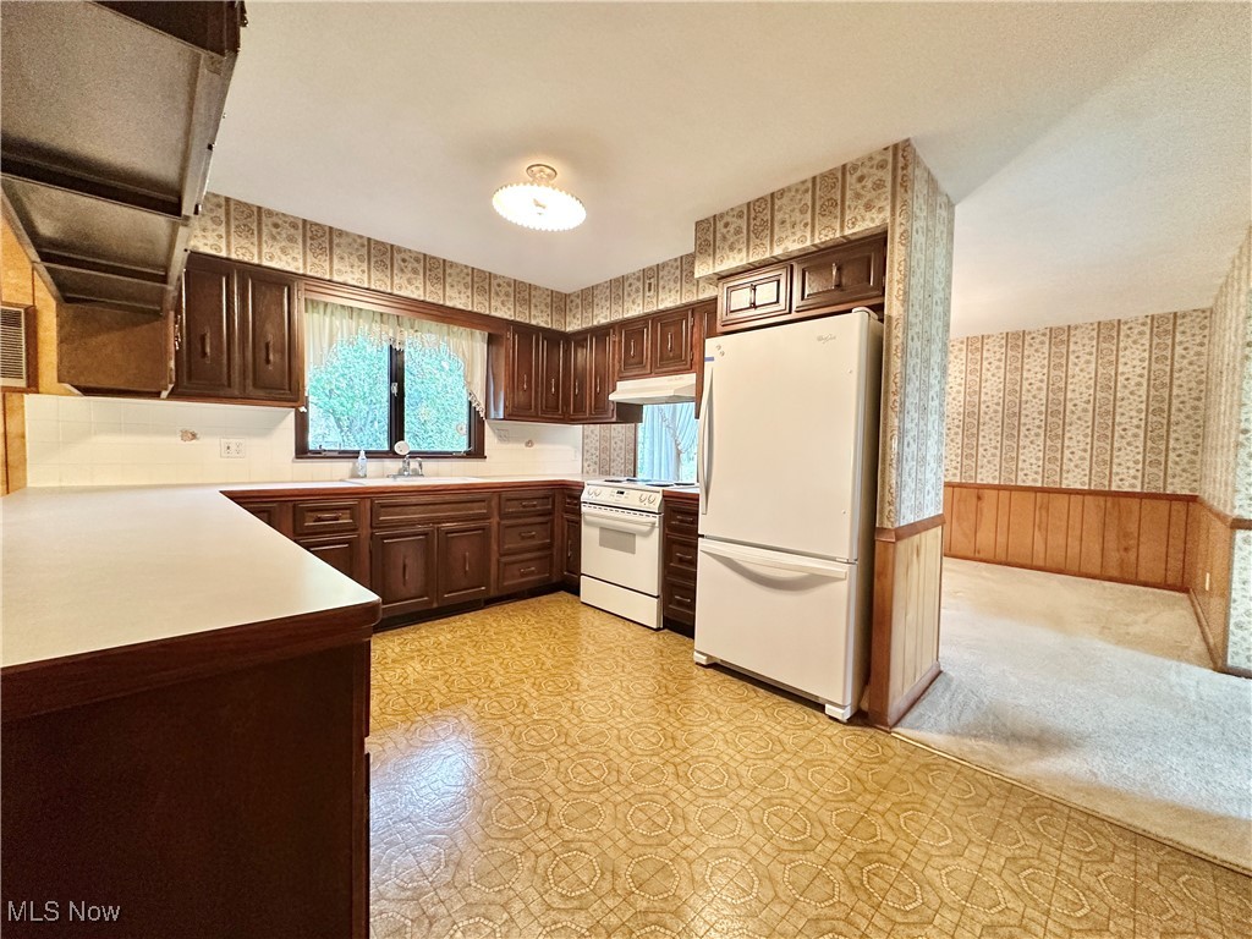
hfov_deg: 102.1
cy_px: 470
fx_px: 506
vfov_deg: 85.7
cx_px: 626
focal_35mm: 14
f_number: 2.2
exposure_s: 1/60
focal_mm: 2.22
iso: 400
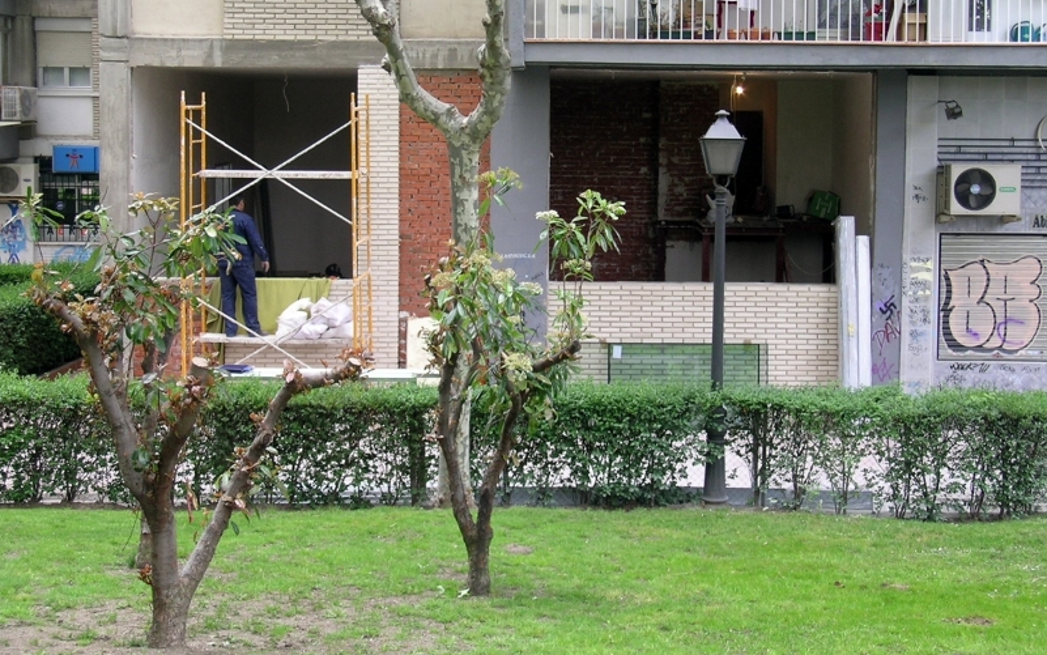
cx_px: 562
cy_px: 231
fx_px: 1427
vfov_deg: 25.7
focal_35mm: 50
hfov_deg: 40.3
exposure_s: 1/54.1
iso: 50
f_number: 3.6
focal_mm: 8.7
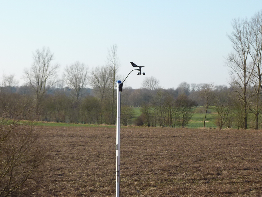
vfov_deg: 10.6
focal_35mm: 140
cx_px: 131
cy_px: 98
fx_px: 1060
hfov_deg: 14.1
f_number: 4.2
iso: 80
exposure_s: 1/320
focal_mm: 12.8
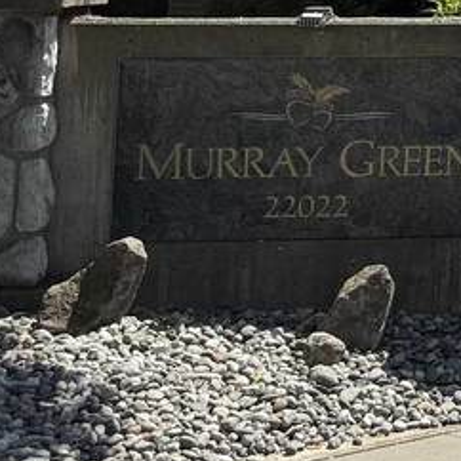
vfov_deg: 14.4
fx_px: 1688
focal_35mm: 112
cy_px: -248
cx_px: 933
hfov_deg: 13.3
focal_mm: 6.76
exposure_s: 1/4167
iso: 80
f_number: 1.78
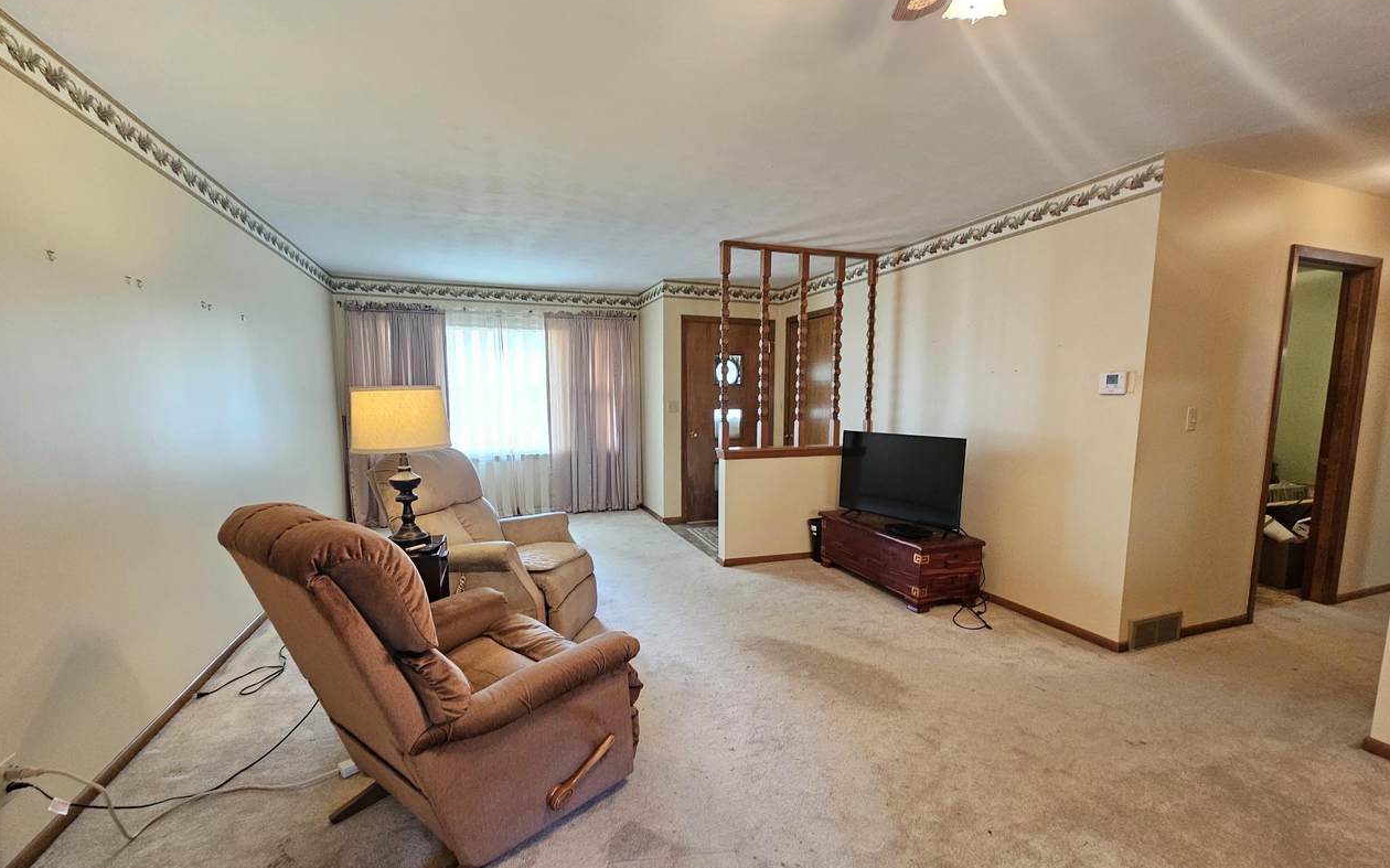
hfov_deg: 105.3
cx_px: 694
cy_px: 461
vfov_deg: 78.5
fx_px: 530
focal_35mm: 14
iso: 400
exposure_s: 1/30
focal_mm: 2.2
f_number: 2.2
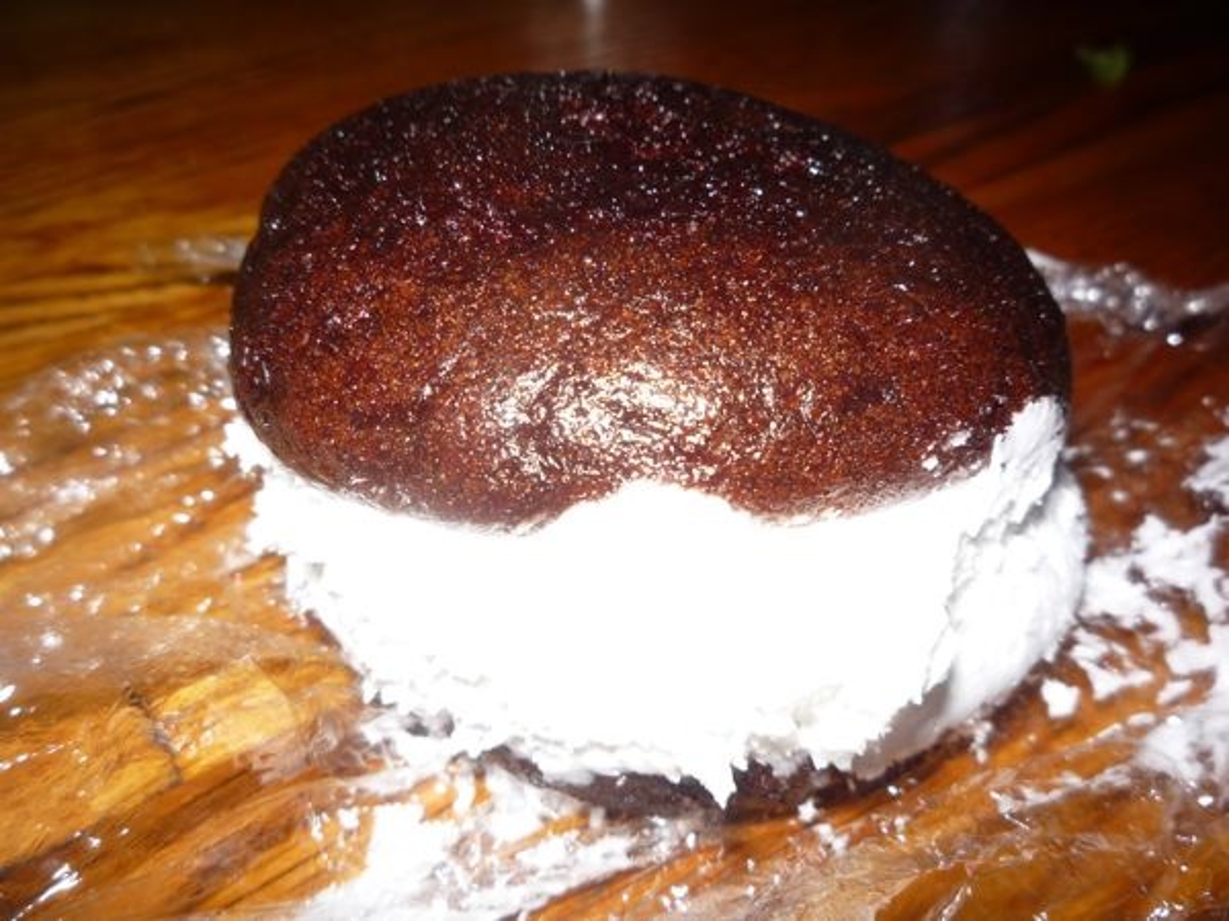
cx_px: 614
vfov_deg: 44.2
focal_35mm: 32
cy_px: 460
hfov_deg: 56.8
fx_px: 1136
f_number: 4
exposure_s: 1/30
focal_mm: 5.2
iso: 100
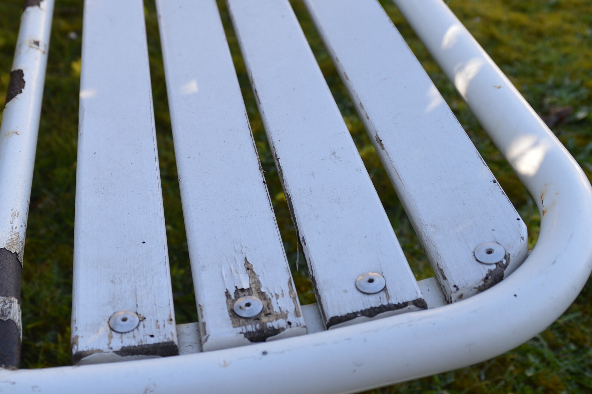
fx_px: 849
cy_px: 197
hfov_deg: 38.3
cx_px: 235
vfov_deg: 26.1
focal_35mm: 52
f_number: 5.6
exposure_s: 1/125
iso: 100
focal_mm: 25
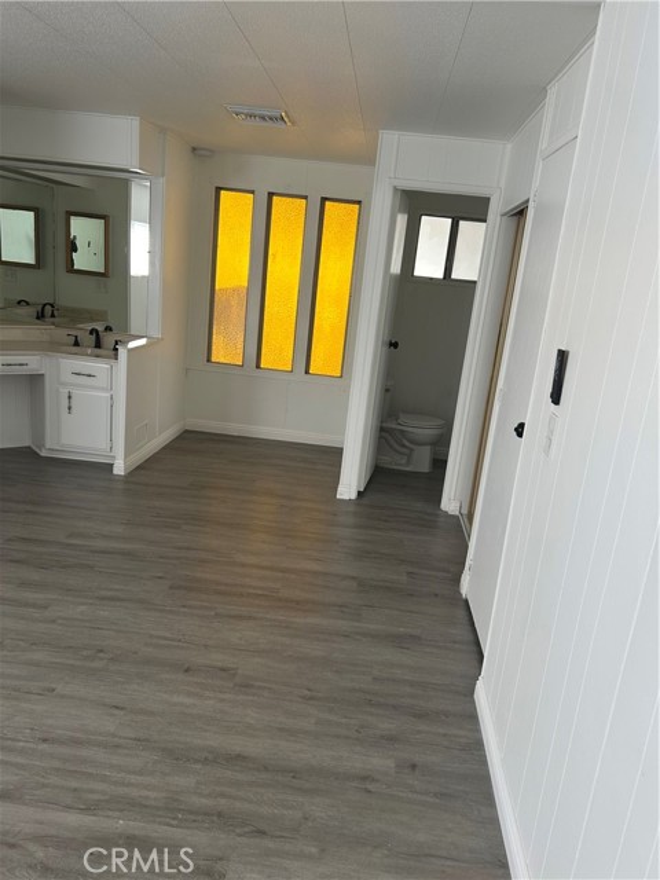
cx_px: 330
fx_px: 661
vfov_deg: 67.3
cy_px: 440
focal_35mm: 26
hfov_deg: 53.1
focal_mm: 5.7
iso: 50
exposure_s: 1/121
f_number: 1.5
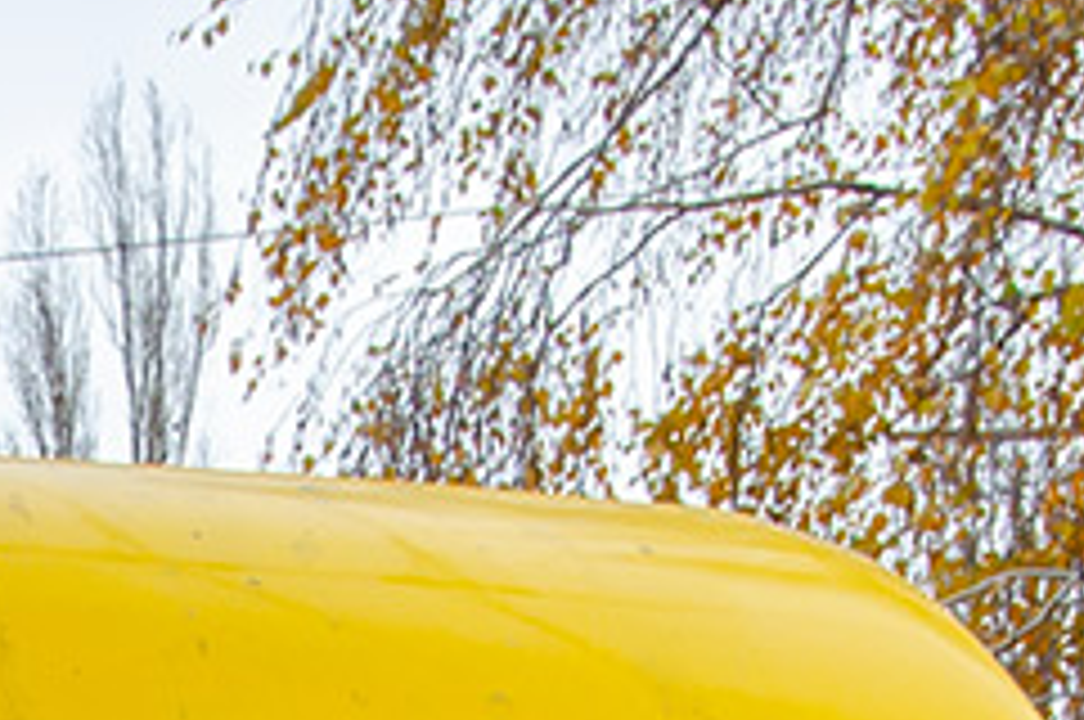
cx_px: -324
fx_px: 8420
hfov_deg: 7.3
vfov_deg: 4.8
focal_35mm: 280
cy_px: 1732
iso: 500
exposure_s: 1/320
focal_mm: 30
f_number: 4.2
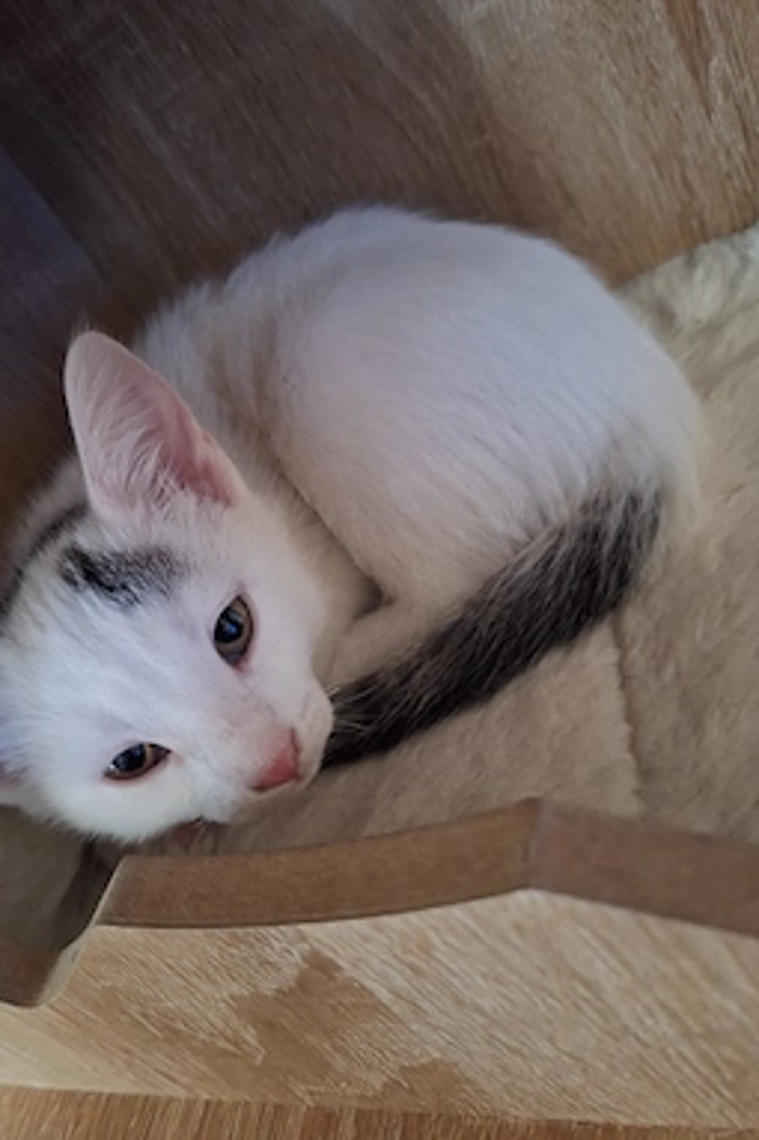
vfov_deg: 71.5
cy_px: 548
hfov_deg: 51.1
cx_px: 330
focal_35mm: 25
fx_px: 791
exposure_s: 1/20
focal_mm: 5.54
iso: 800
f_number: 1.8
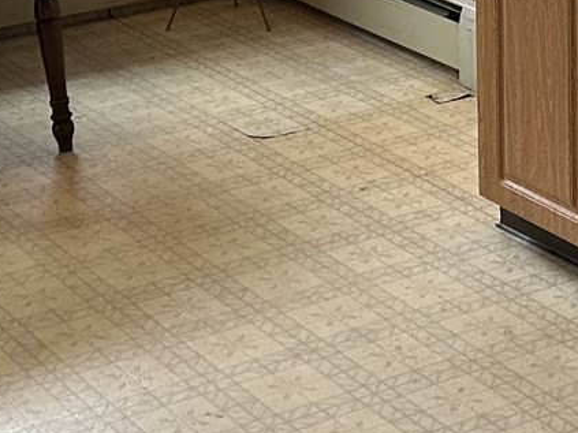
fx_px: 2103
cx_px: 548
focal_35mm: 126
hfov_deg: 15.4
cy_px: -325
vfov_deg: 11.0
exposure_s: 1/60
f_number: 1.5
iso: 100
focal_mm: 5.7
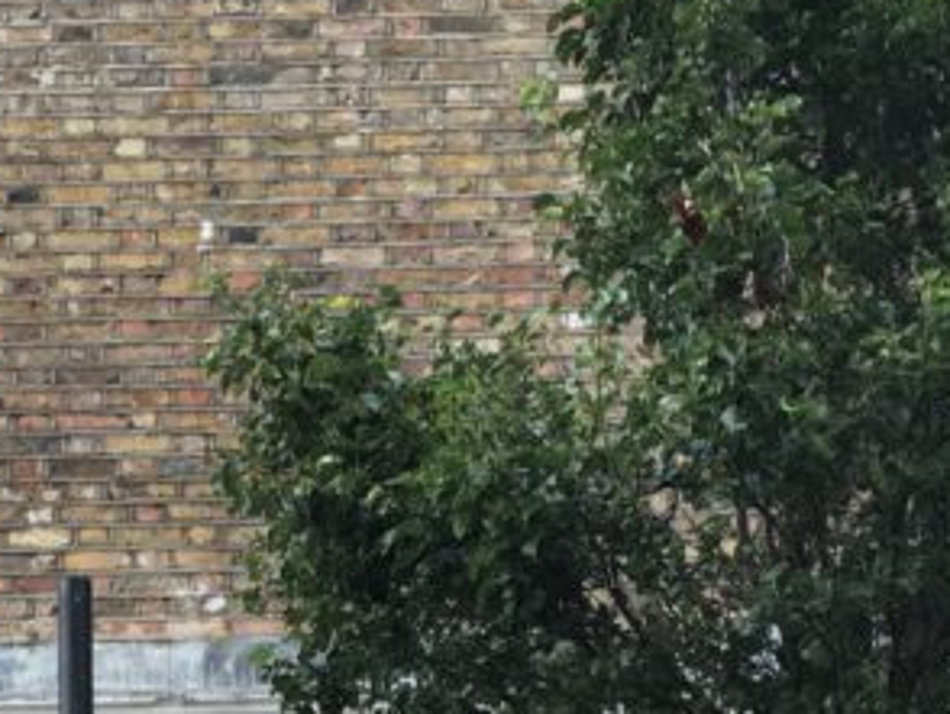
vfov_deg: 13.5
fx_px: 2774
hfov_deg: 19.0
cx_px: 55
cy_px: 1192
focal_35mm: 101
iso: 40
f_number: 2.2
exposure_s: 1/100
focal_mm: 4.15
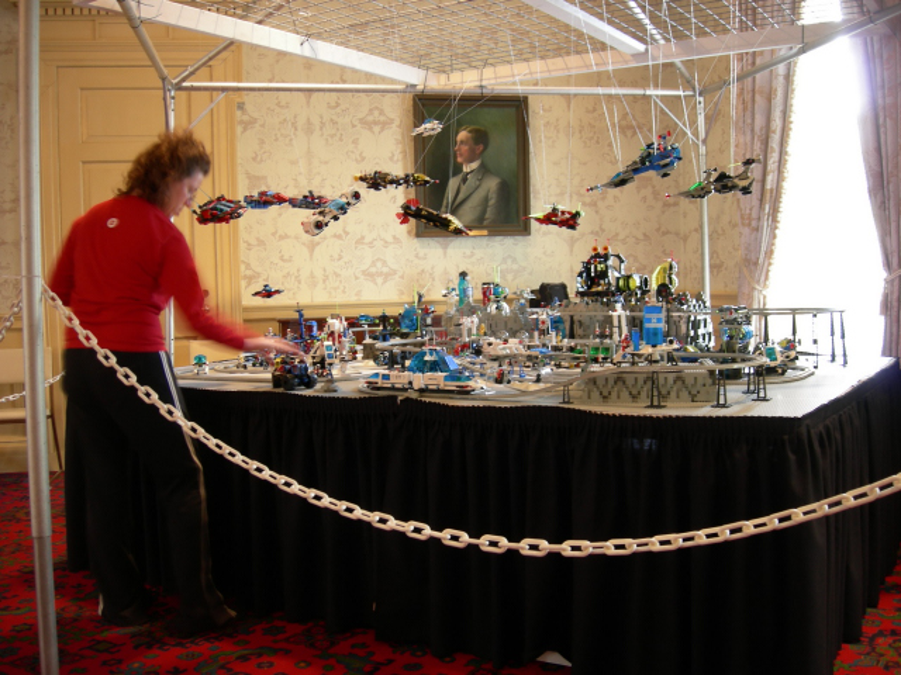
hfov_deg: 51.4
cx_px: 450
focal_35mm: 36
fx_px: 937
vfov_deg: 39.7
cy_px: 338
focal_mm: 7.5
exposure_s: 1/4
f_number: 2.7
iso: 90
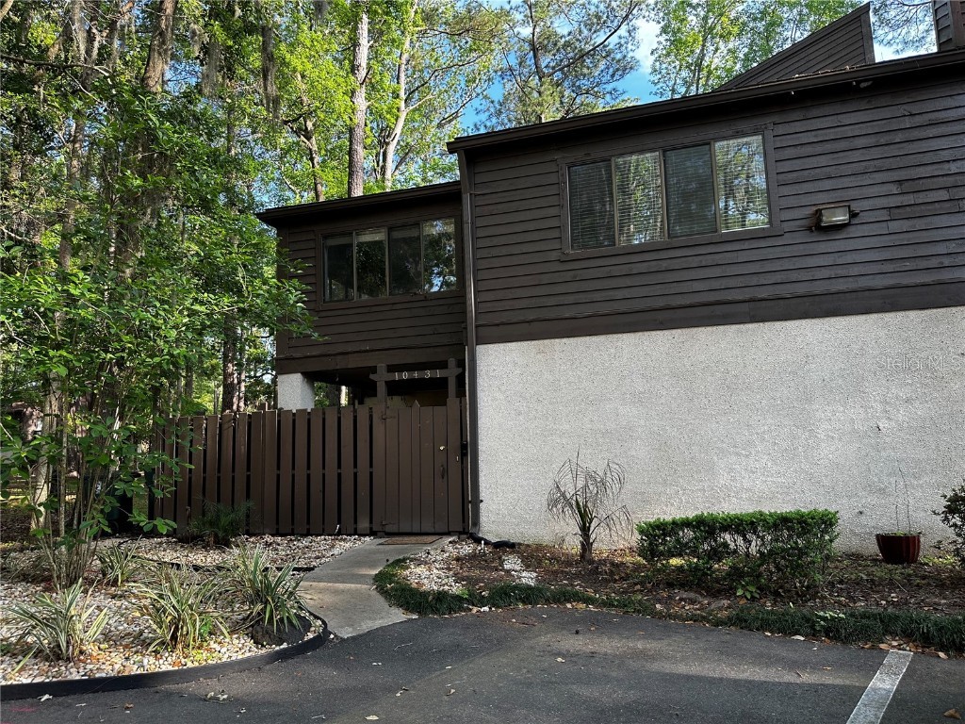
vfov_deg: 56.8
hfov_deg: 71.6
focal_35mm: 24
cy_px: 362
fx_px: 669
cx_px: 482
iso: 80
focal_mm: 6.86
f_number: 1.78
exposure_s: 1/287
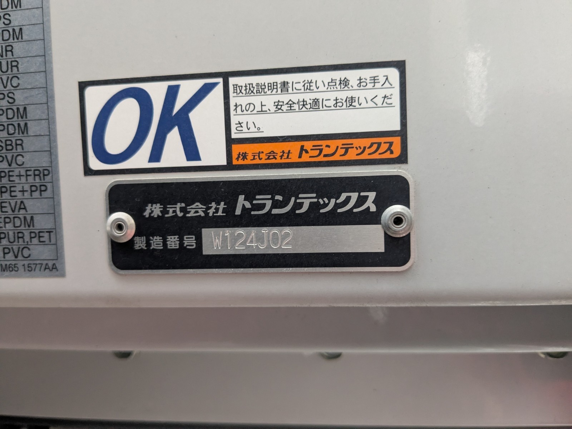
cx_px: 286
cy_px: 214
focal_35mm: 27
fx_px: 446
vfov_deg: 51.4
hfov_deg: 65.3
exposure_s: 1/120
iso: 432
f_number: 1.73
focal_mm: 4.38
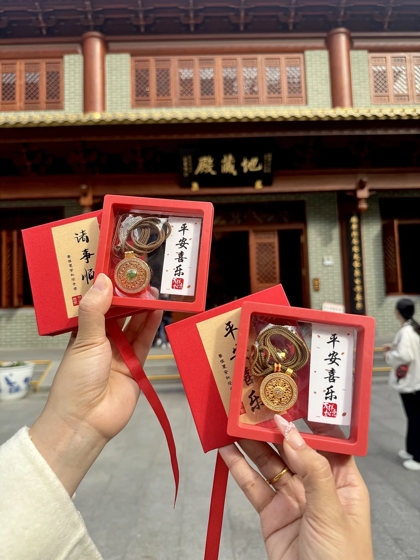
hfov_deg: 56.8
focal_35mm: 24
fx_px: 388
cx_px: 210
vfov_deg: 71.6
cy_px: 280
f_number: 1.78
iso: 80
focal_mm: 6.86
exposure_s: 1/1767
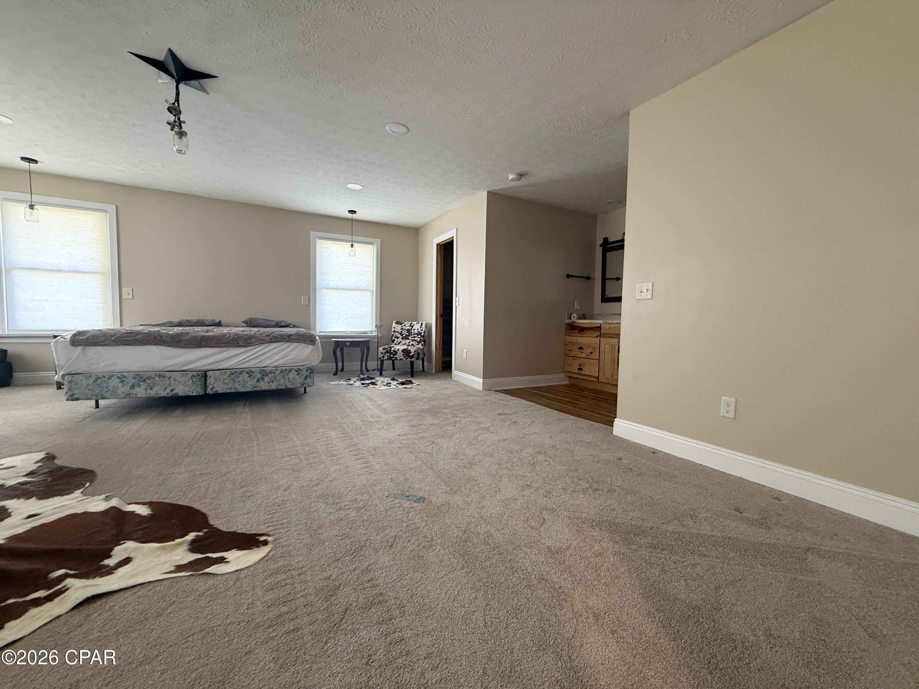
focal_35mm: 14
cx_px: 460
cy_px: 344
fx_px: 372
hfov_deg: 102.1
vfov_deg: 85.7
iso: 400
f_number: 2.2
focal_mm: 2.22
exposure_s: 1/60
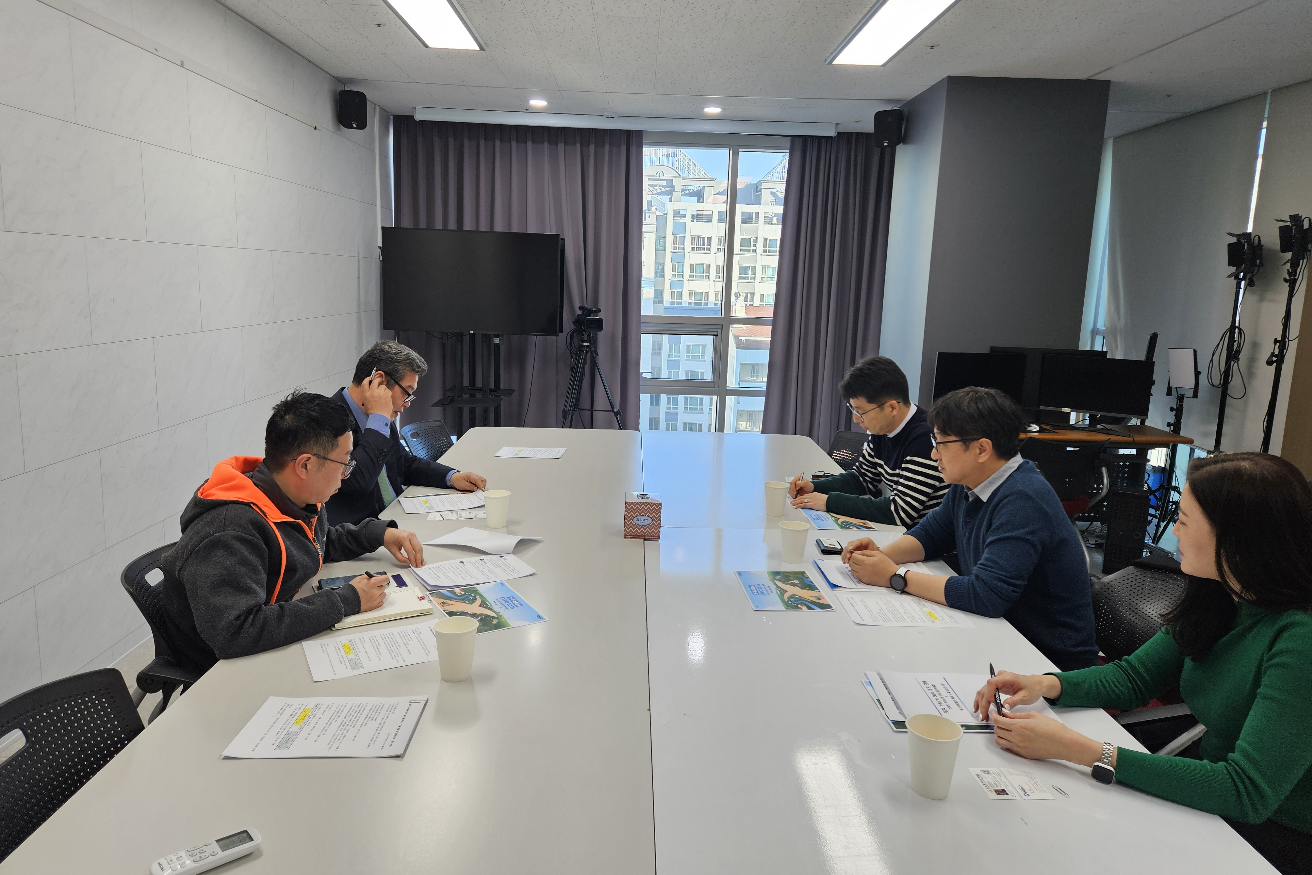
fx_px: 875
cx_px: 655
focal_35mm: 24
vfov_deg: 53.1
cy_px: 419
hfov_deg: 73.7
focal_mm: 5.4
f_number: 1.8
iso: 64
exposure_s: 1/120
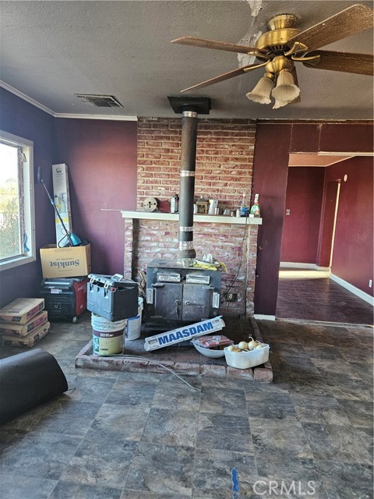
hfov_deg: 58.9
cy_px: 250
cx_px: 187
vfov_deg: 73.9
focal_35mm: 23
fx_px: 331
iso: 320
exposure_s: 1/120
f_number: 1.8
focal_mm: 5.4
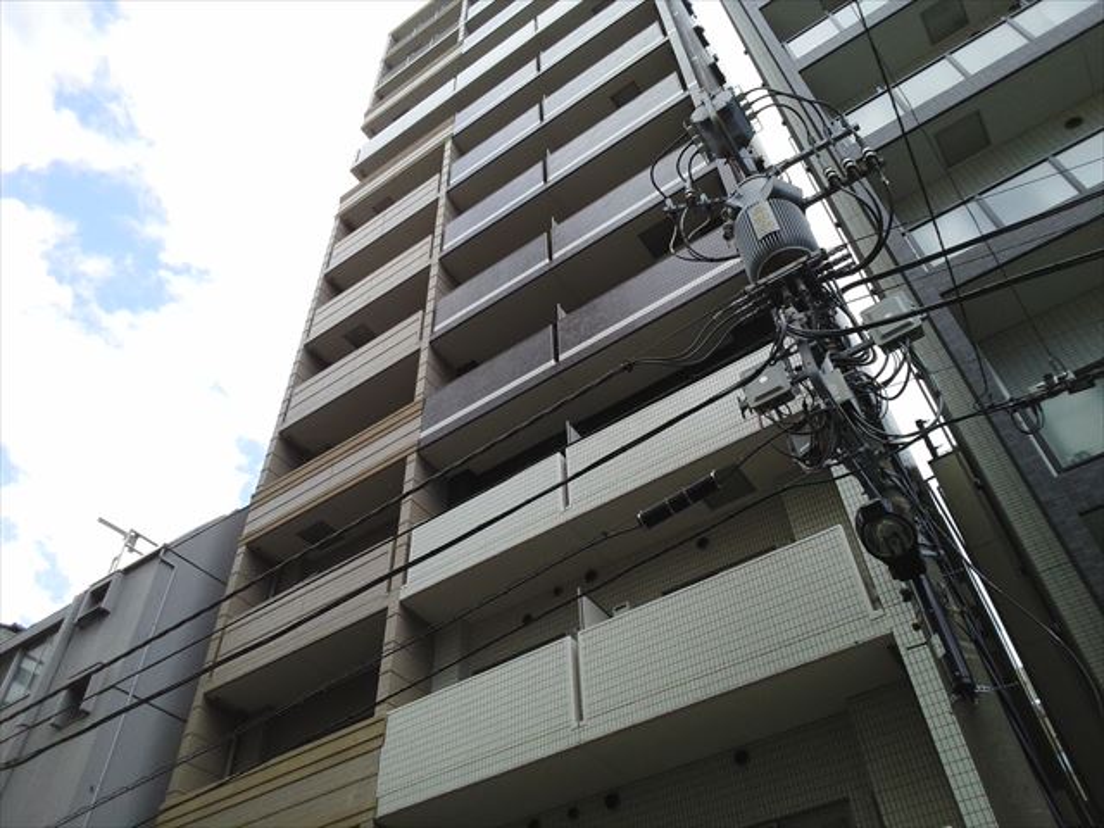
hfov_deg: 65.3
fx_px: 861
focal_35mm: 27
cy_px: 414
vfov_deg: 51.4
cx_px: 552
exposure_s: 1/500
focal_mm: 2.87
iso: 71
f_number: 2.4
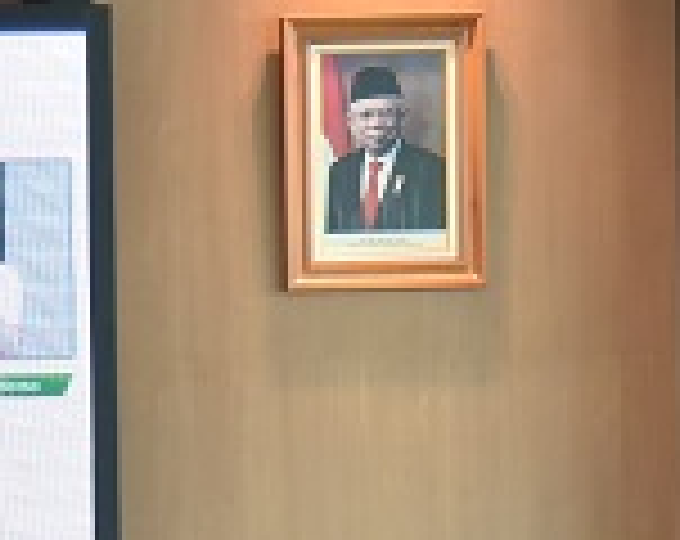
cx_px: -198
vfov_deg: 3.6
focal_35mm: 424
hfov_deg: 4.6
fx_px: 8511
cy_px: 652
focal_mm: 85
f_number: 4
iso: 1000
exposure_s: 1/200
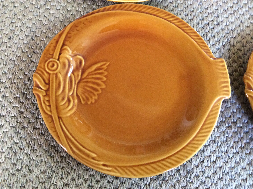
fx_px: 234
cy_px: 94
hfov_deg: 56.9
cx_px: 126
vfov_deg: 44.1
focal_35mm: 32
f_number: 2.4
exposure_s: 1/20
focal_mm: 3.3
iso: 250
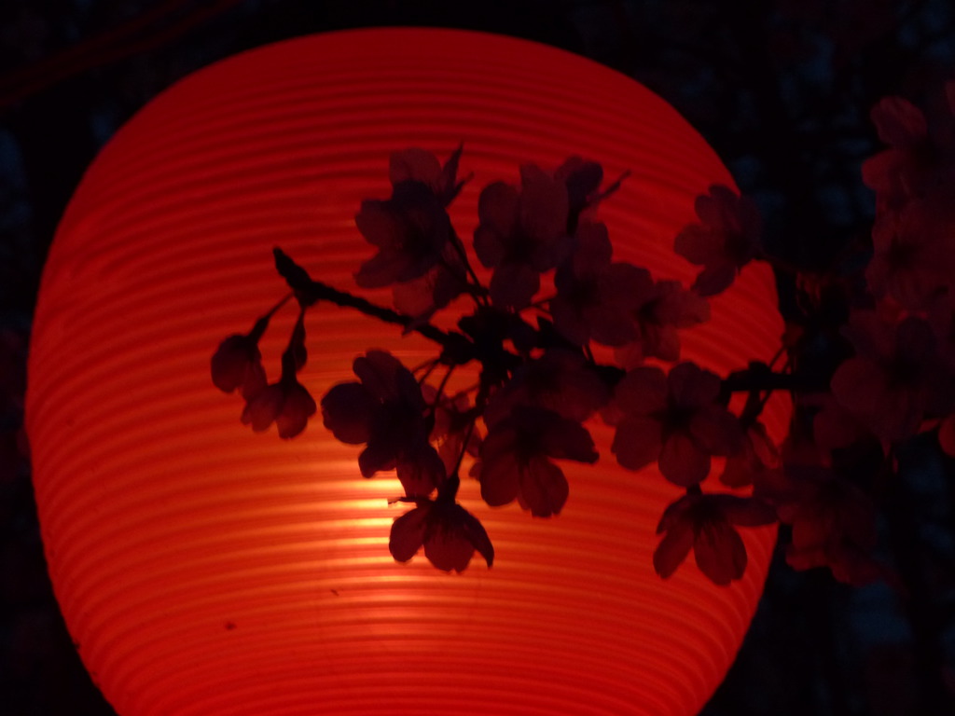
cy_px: 358
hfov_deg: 16.6
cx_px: 478
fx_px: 3283
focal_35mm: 119
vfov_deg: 12.5
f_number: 5
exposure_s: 1/10
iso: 250
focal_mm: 21.4
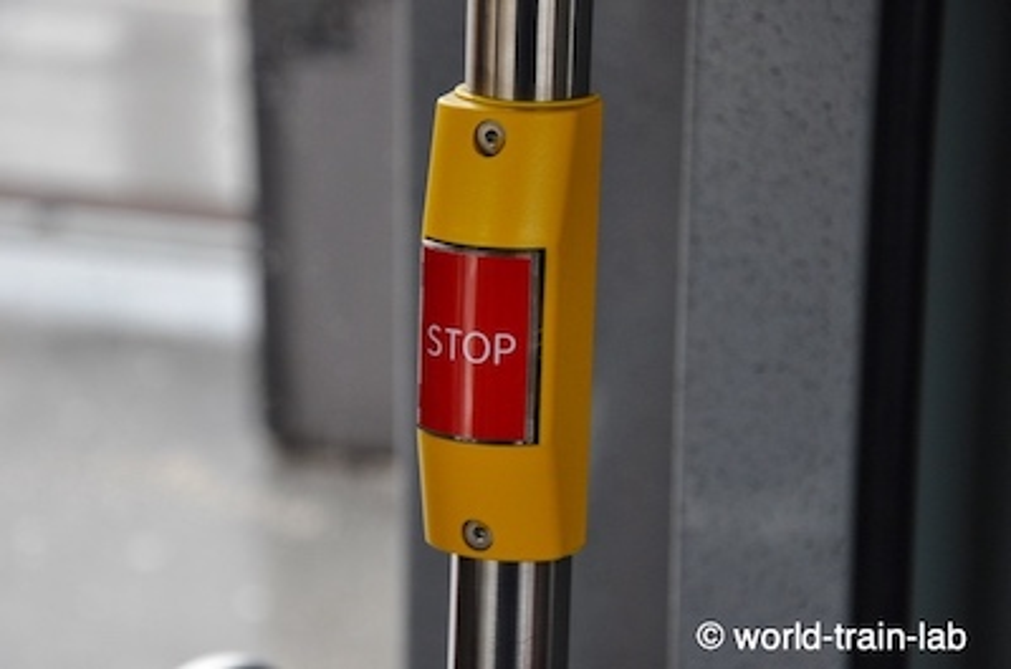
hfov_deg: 19.5
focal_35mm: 105
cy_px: 334
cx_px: 506
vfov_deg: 13.0
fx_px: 2943
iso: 800
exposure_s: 1/50
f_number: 5.3
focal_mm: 70
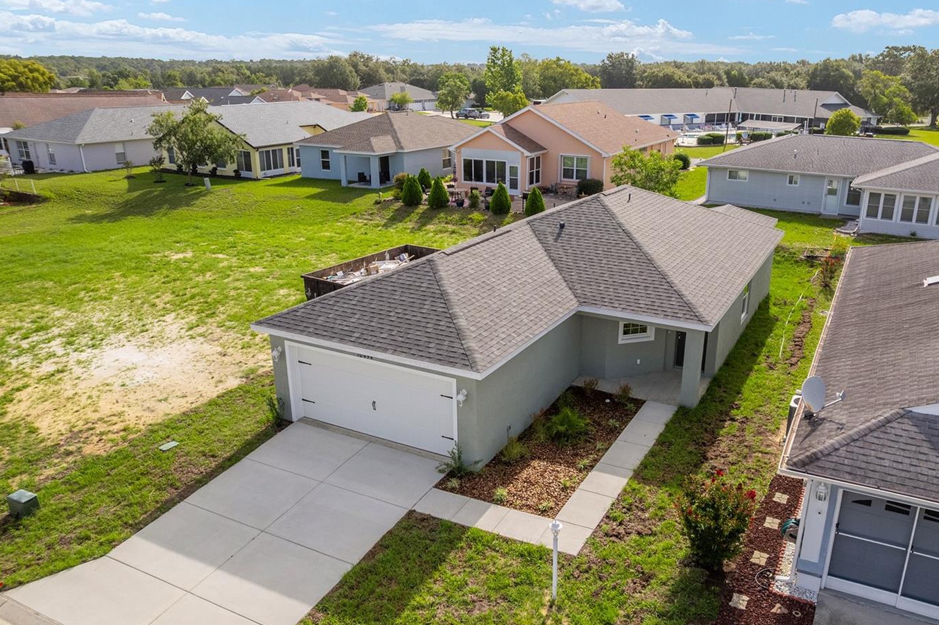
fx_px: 678
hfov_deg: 69.2
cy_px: 309
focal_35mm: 26
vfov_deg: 49.5
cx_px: 528
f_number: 2.8
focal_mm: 8.38
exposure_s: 1/1600
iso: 110
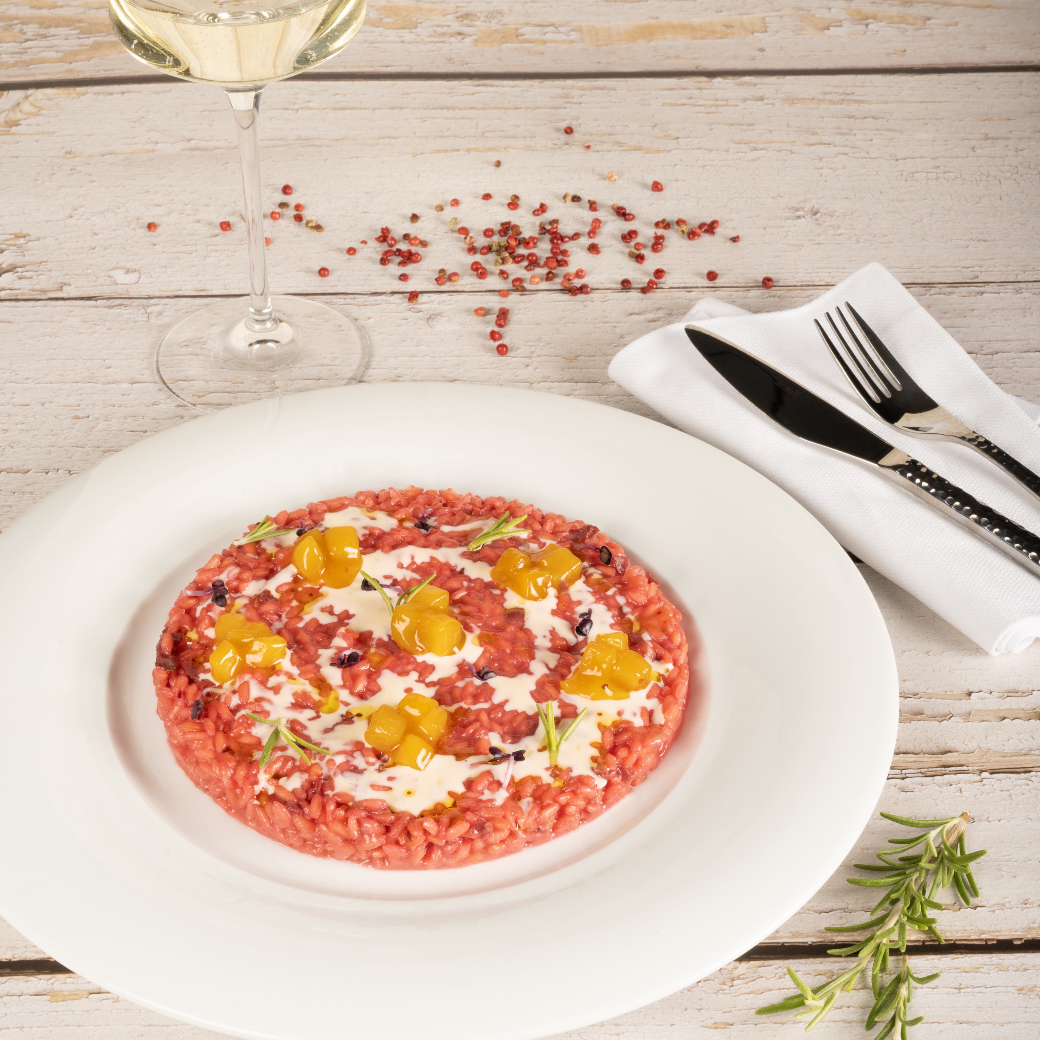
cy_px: 439
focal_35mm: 72
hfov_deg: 24.0
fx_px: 2447
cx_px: 516
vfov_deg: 24.0
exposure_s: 1/200
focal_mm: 56
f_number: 22
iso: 64
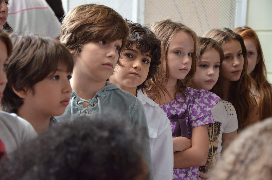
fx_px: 792
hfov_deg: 19.5
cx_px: 136
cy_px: 90
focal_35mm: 105
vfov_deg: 13.0
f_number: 5.6
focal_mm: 70
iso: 2500
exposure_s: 1/50
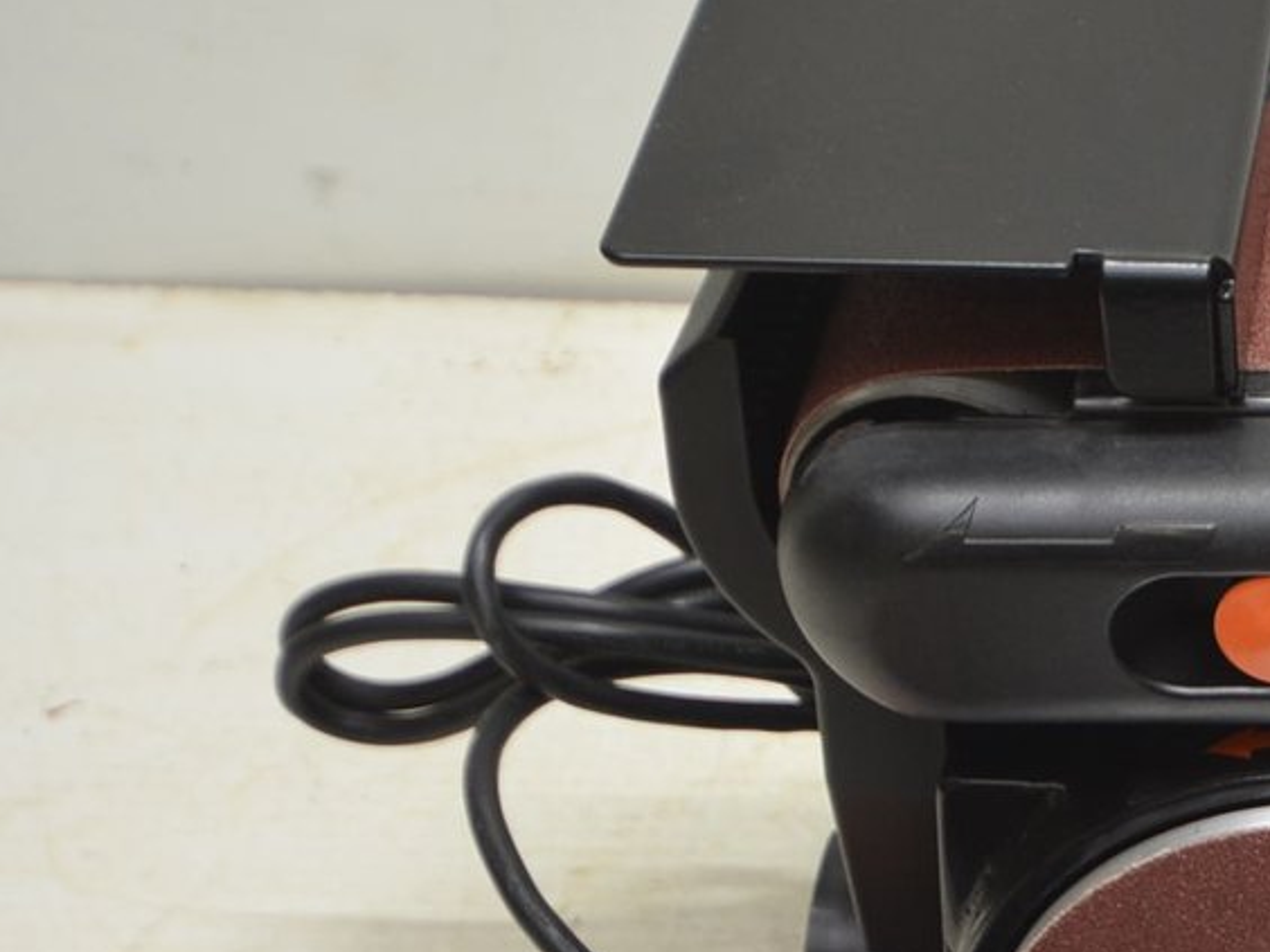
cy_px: 800
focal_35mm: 105
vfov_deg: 14.0
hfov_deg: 17.9
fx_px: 3852
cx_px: 1497
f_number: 4.5
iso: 280
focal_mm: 24
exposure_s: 1/60
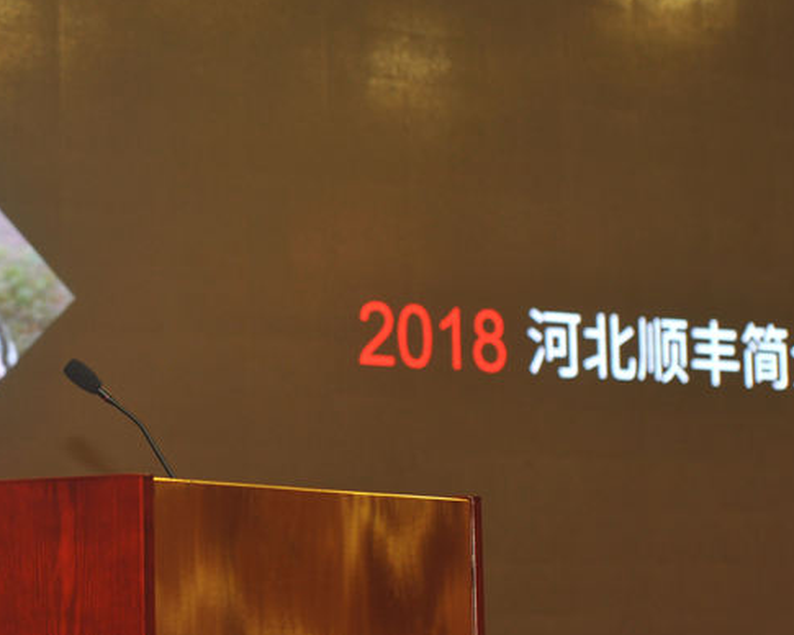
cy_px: 327
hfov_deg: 15.9
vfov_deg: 12.9
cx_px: 131
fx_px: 2820
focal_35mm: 120
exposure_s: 1/60
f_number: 5
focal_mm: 62
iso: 400
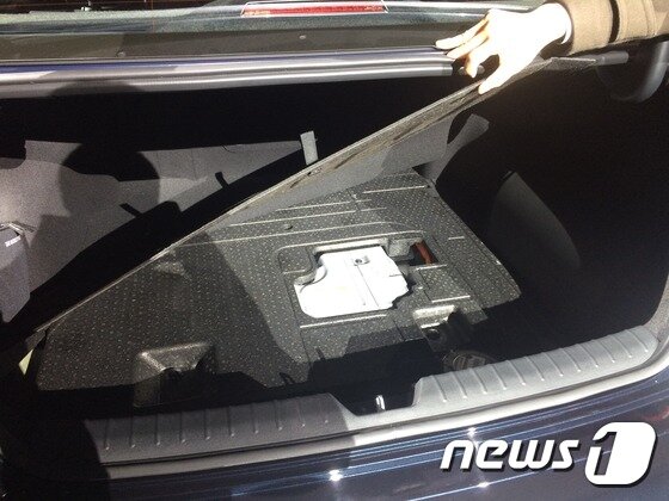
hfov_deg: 61.7
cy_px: 250
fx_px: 560
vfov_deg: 48.2
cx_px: 334
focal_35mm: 29
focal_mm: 4.15
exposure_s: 1/30
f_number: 2.2
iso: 125
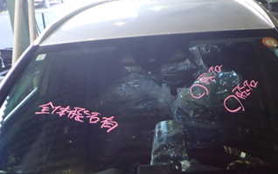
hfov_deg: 40.1
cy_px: 87
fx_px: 379
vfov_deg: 25.9
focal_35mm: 50
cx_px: 164
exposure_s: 1/60
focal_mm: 4.5
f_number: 2
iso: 200
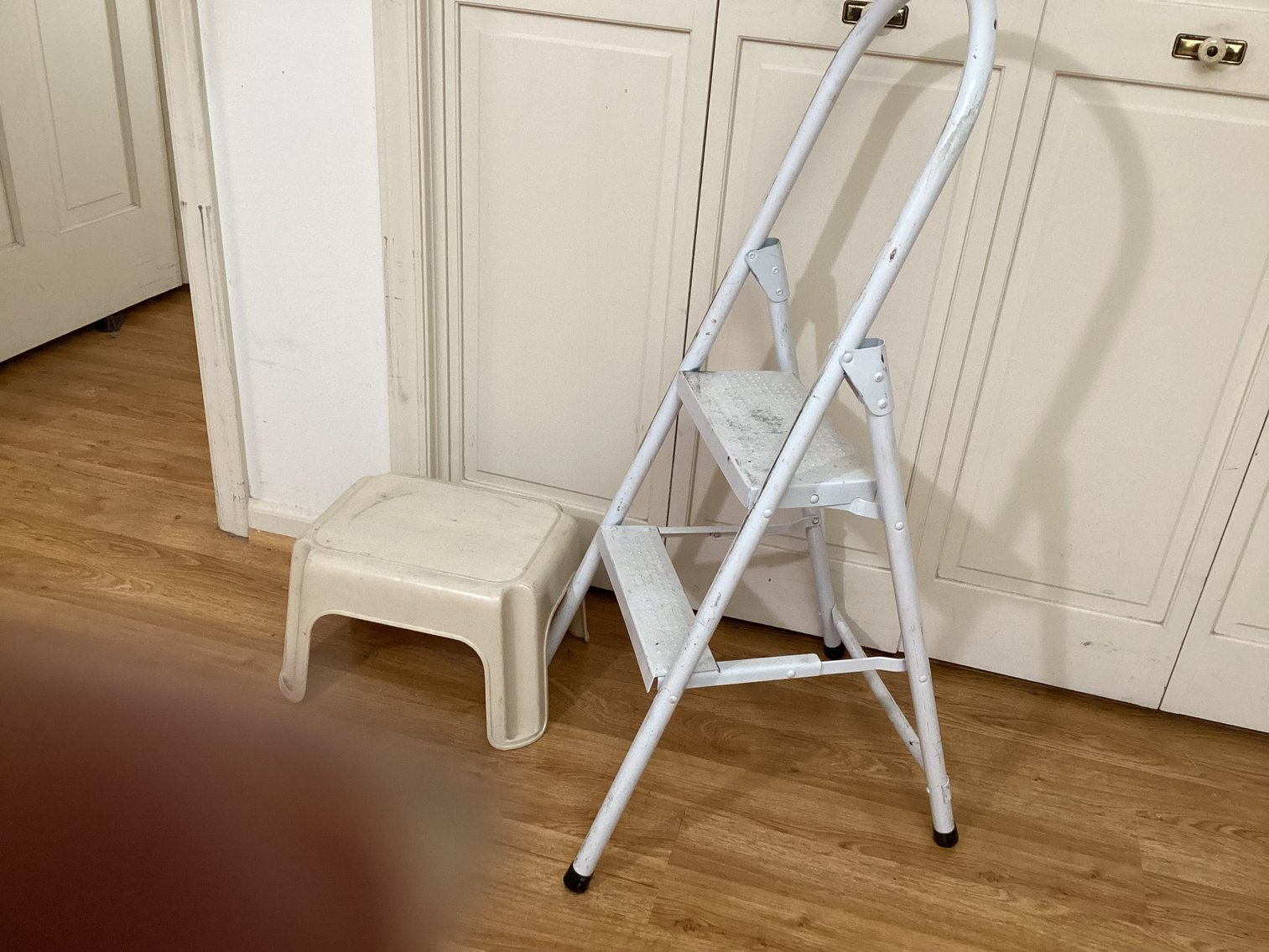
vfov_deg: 45.4
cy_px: 476
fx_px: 1137
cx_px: 634
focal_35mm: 31
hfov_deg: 58.3
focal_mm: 3.3
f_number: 2.4
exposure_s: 1/60
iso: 320
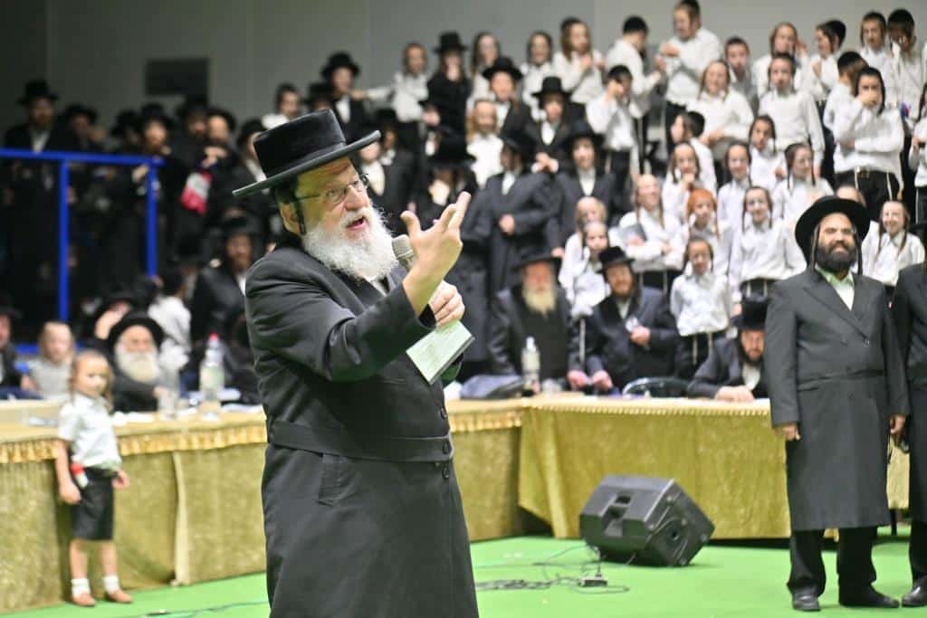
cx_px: 464
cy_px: 309
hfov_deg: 17.1
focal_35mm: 120
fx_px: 3090
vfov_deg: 11.4
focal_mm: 120
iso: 1600
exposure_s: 1/160
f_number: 4
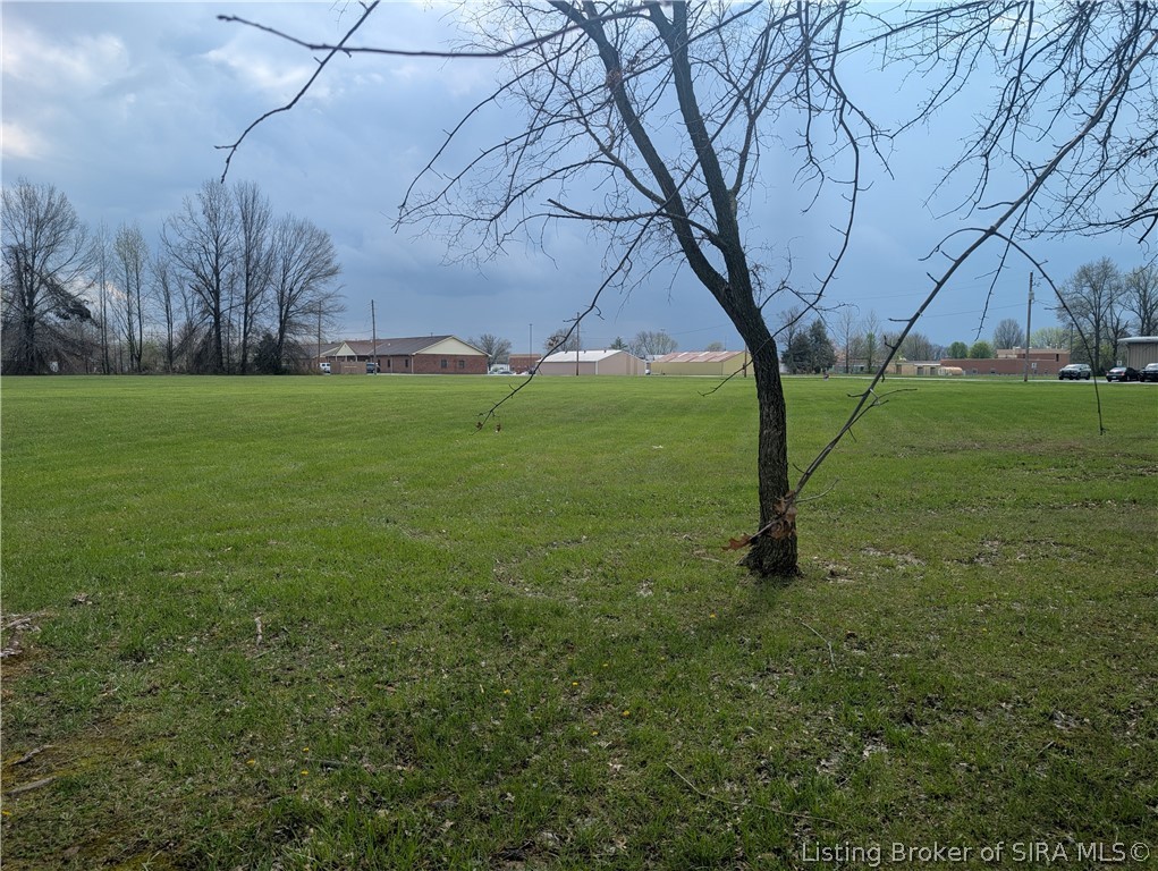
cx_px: 579
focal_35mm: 24
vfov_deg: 56.9
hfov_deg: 71.5
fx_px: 804
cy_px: 436
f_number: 1.68
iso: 21
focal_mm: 6.9
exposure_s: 1/1259
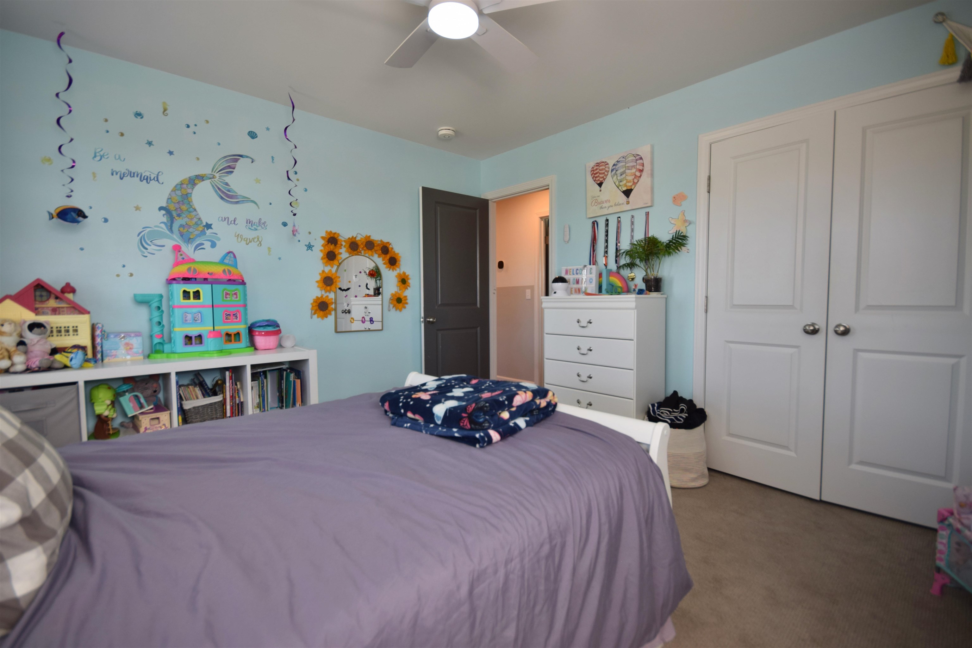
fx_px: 405
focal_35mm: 15
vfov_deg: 77.3
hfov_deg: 100.4
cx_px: 486
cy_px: 324
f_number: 6.3
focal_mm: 10
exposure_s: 1/30
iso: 200
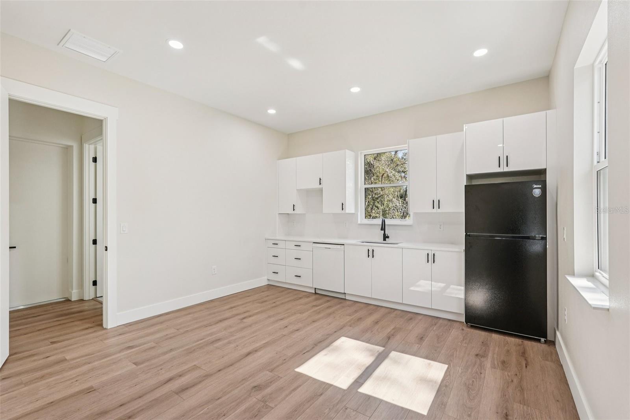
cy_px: 210
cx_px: 315
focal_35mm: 16
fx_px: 280
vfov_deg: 73.7
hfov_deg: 96.7
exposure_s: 1/50
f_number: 8
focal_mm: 16
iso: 400
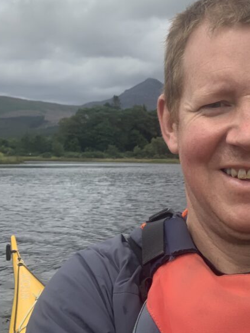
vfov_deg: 36.0
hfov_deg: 27.2
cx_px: 190
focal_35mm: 53
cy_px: 128
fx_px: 510
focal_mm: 2.87
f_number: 2.2
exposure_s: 1/806
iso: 16
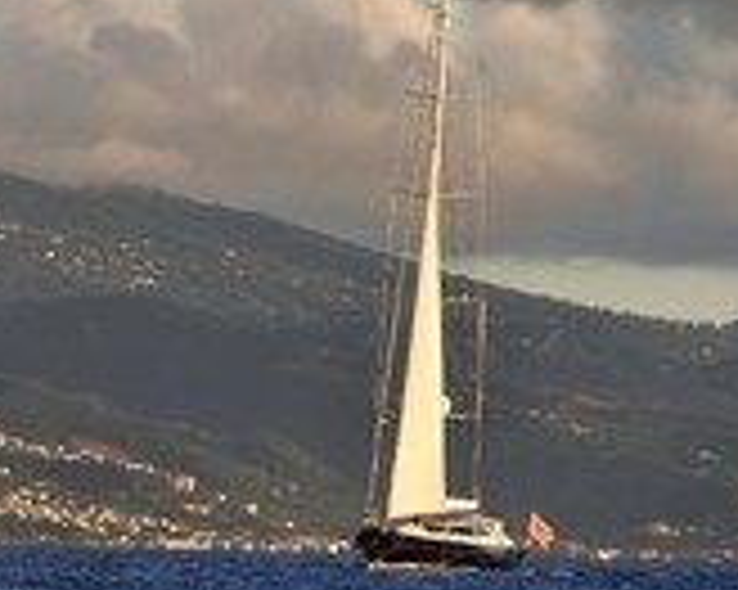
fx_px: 10522
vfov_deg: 3.2
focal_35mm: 482
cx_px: 50
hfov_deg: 4.0
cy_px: 207
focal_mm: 200
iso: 400
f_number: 6.3
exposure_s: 1/640
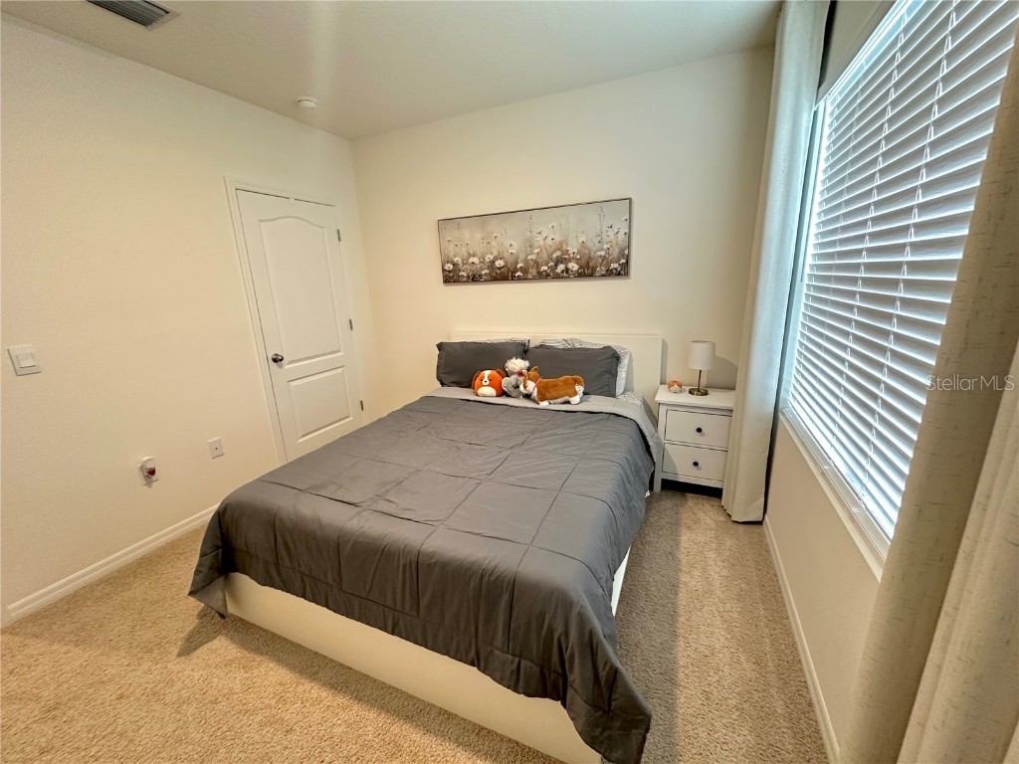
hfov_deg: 102.1
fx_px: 412
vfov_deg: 85.7
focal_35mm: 14
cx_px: 510
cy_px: 382
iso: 320
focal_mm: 2.22
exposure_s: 1/60
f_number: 2.2
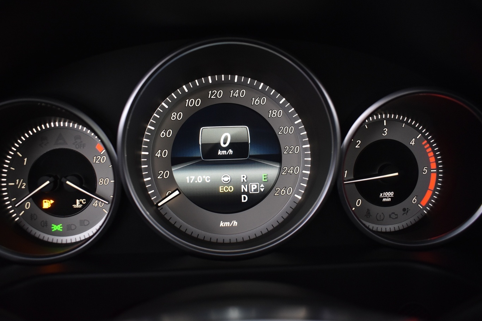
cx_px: 224
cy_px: 136
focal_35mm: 32
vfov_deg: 41.0
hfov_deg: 58.7
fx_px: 428
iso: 1100
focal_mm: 18
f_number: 3.5
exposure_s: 1/30
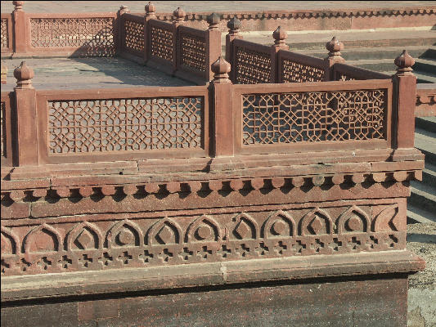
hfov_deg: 16.8
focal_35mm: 117
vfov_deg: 12.7
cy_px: 164
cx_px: 218
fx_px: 1474
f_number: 6.3
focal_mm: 28.95
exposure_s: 1/400
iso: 100
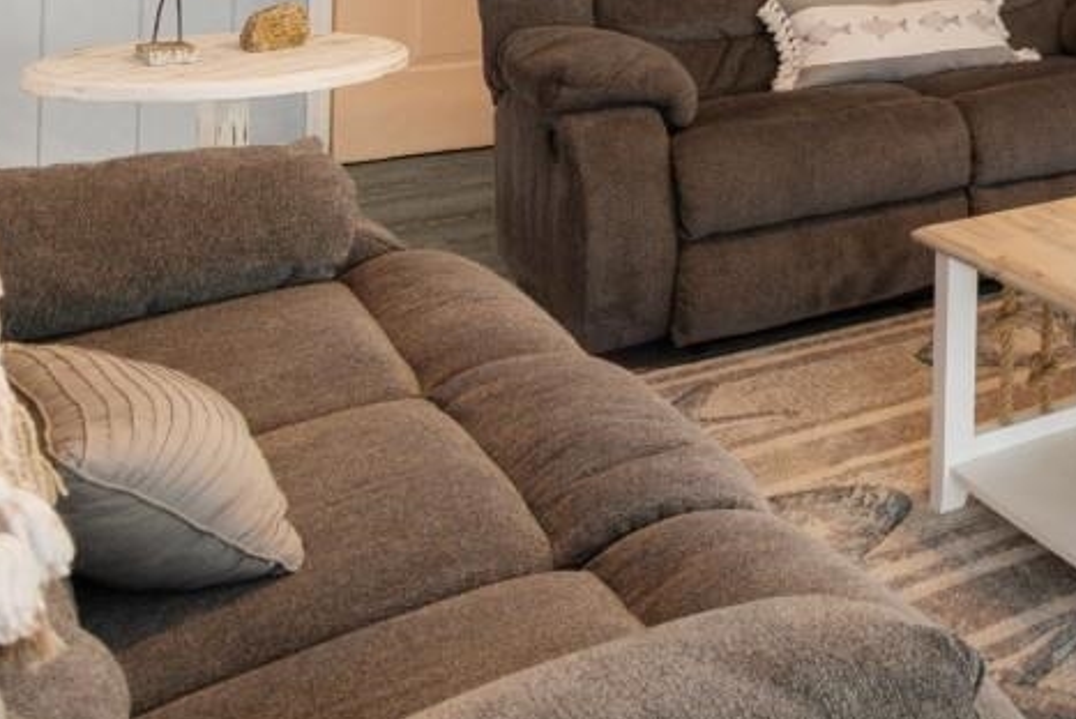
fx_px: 1555
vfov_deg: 23.0
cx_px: 1553
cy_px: -233
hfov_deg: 27.9
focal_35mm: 52
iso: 100
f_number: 4.5
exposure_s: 1/10
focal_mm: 10
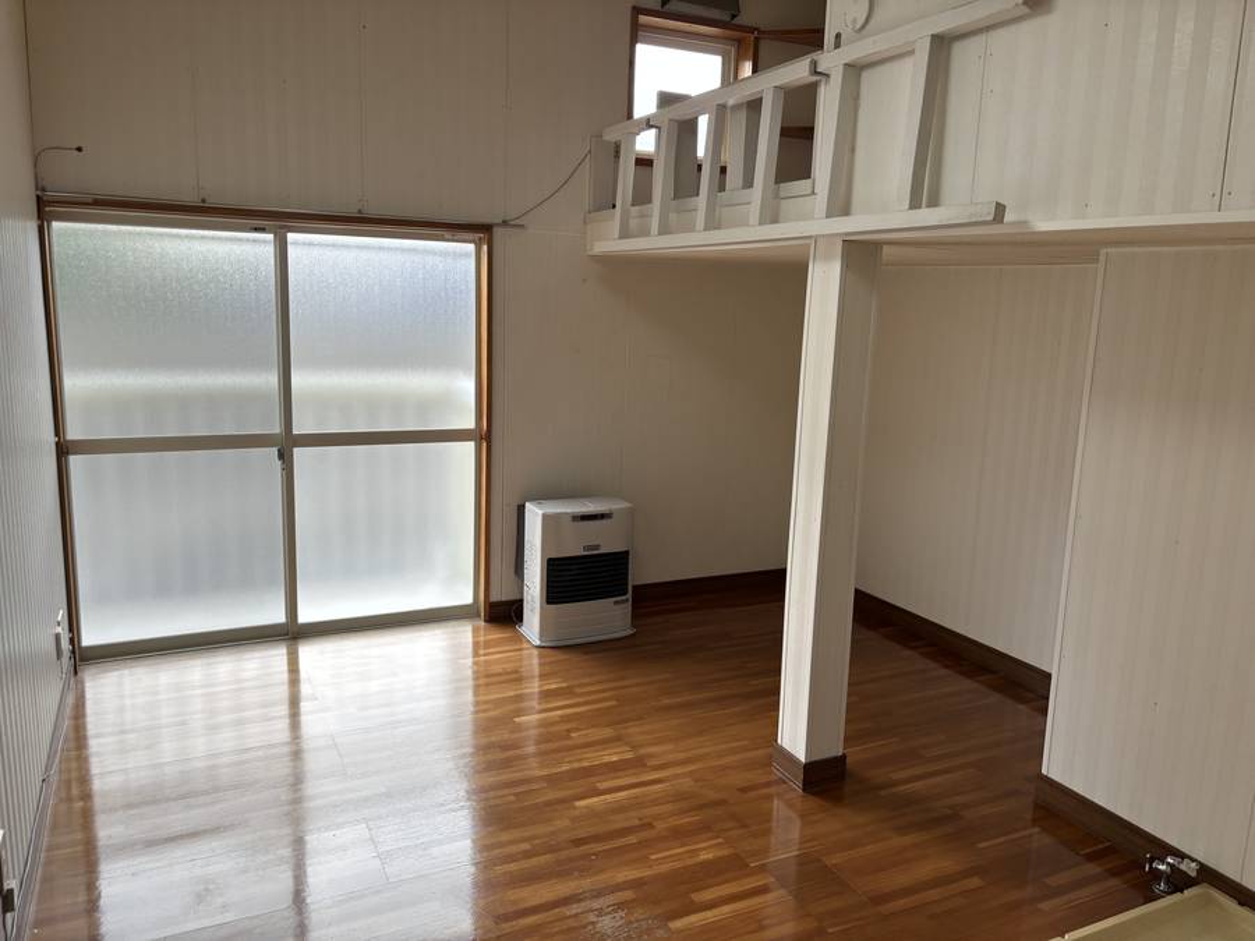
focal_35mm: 26
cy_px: 470
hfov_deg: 67.3
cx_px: 628
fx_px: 943
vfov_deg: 53.1
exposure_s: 1/452
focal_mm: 5.96
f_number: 1.6
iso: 50
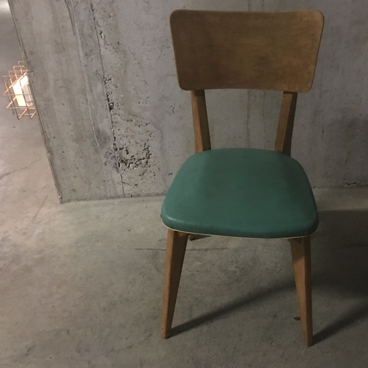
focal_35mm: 35
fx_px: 421
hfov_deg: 46.7
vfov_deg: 47.2
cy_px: 183
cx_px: 236
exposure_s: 1/4
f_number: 2.2
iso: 200
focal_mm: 4.15
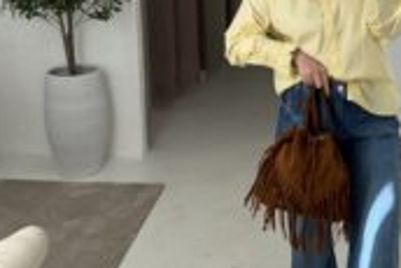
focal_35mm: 58
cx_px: 301
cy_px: 51
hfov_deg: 33.8
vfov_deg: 23.1
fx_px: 647
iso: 100
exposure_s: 1/456
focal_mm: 6.76
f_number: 1.78
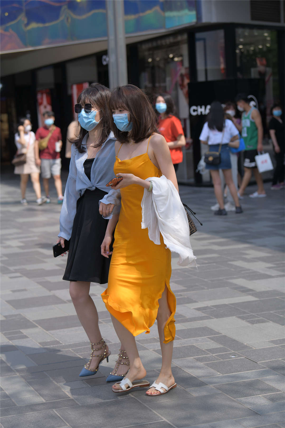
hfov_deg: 17.1
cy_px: 214
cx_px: 142
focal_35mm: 80
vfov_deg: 25.4
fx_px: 950
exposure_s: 1/1000
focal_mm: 80
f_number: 4
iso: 110
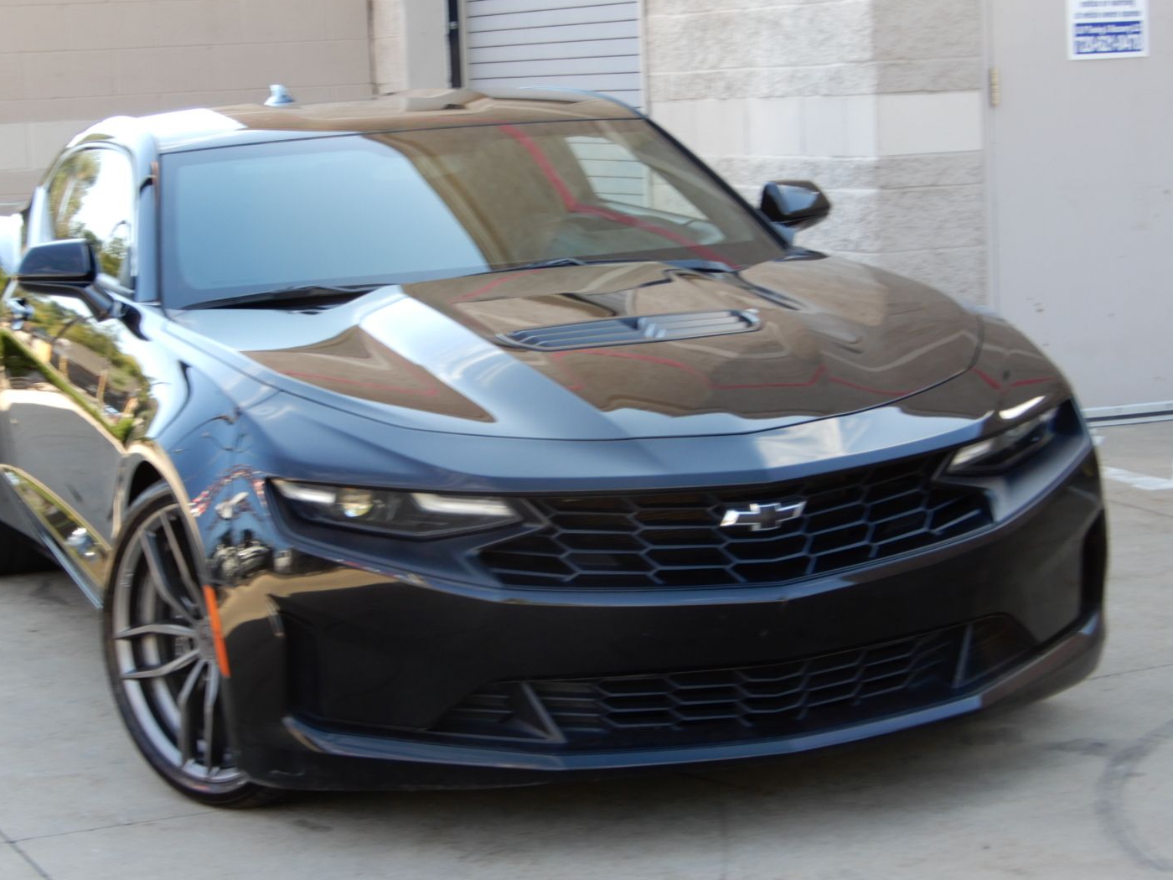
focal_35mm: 88
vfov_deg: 16.8
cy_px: 430
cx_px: 507
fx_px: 2982
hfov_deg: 22.2
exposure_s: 1/60
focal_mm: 13.7
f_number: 4.5
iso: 80
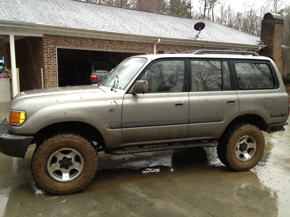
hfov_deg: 52.6
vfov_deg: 40.7
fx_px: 293
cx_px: 145
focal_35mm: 35
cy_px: 108
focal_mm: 4.28
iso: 64
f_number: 2.4
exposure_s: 1/126
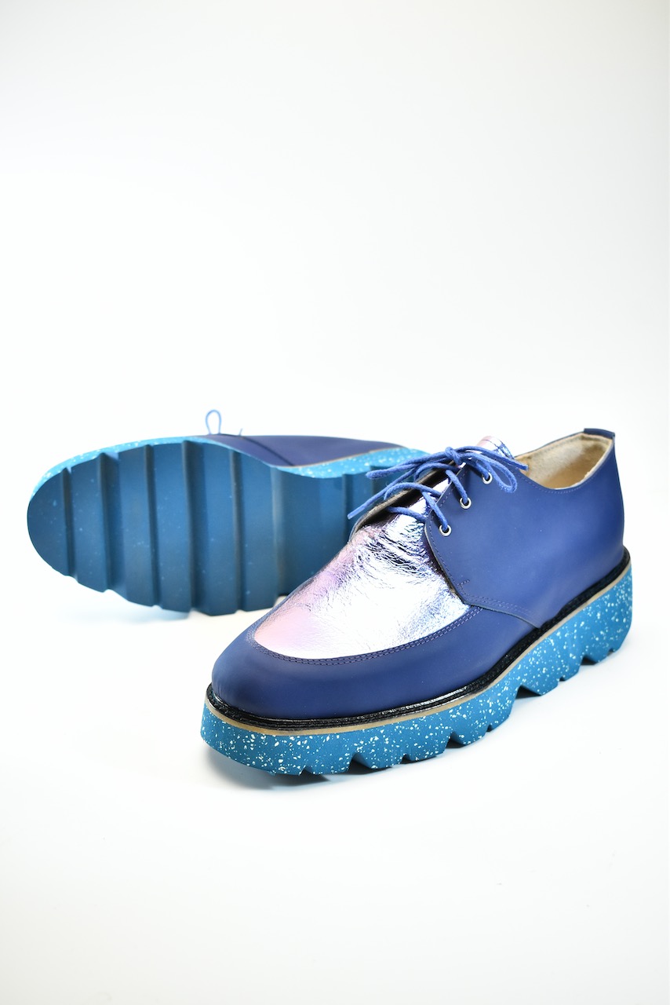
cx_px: 335
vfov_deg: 45.0
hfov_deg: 30.9
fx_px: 1214
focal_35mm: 44
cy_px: 502
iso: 1600
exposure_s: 1/500
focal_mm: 29
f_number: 5.6
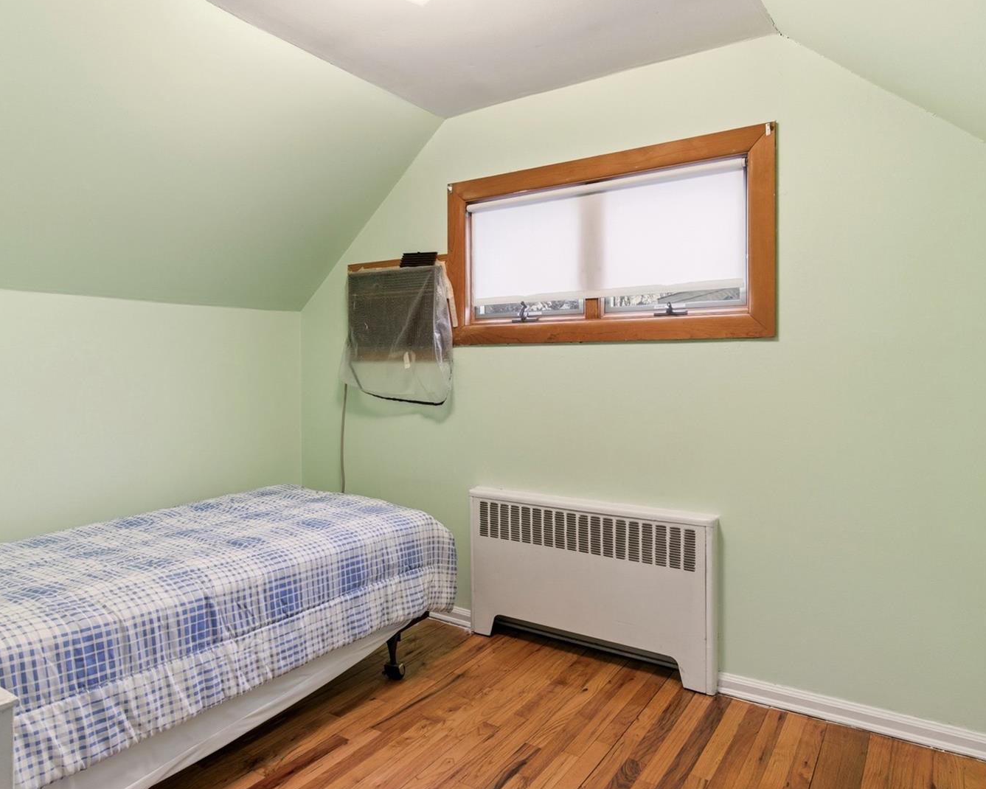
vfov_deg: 60.8
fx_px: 671
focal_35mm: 23
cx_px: 459
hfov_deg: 72.5
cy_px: 362
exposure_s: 1/15
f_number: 9
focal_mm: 16
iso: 250
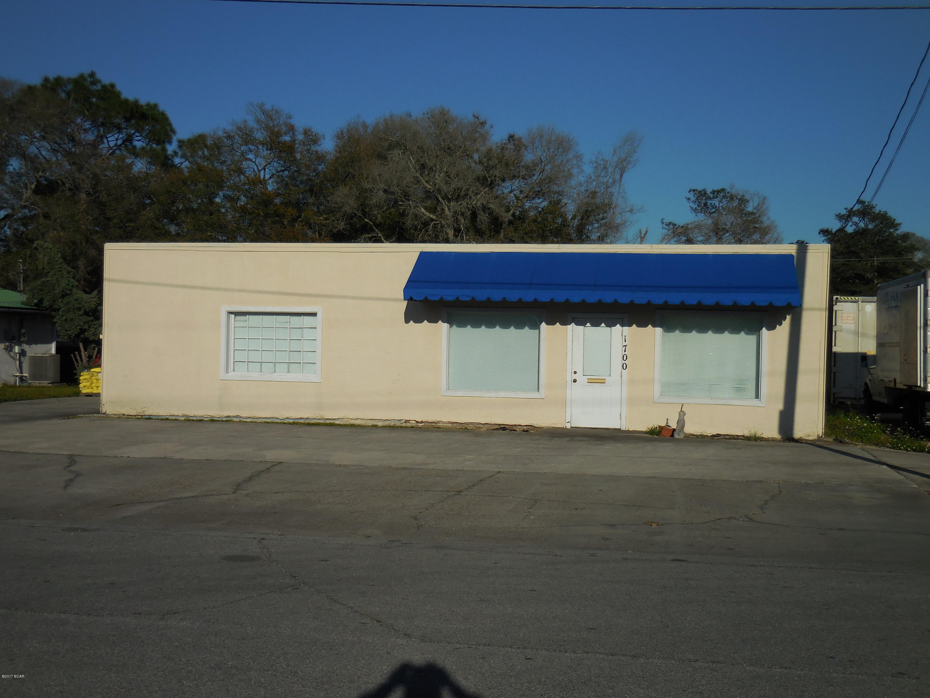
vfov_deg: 36.8
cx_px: 465
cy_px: 349
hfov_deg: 47.9
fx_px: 1048
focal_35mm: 39
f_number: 7.8
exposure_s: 1/1000
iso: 125
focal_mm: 7
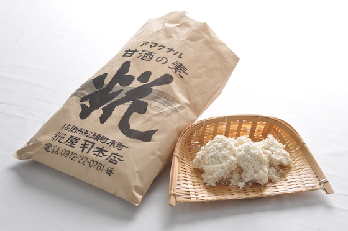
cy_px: 116
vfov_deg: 11.9
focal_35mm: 115
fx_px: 1106
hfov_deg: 17.9
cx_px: 172
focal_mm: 75
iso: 200
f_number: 9
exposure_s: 1/100
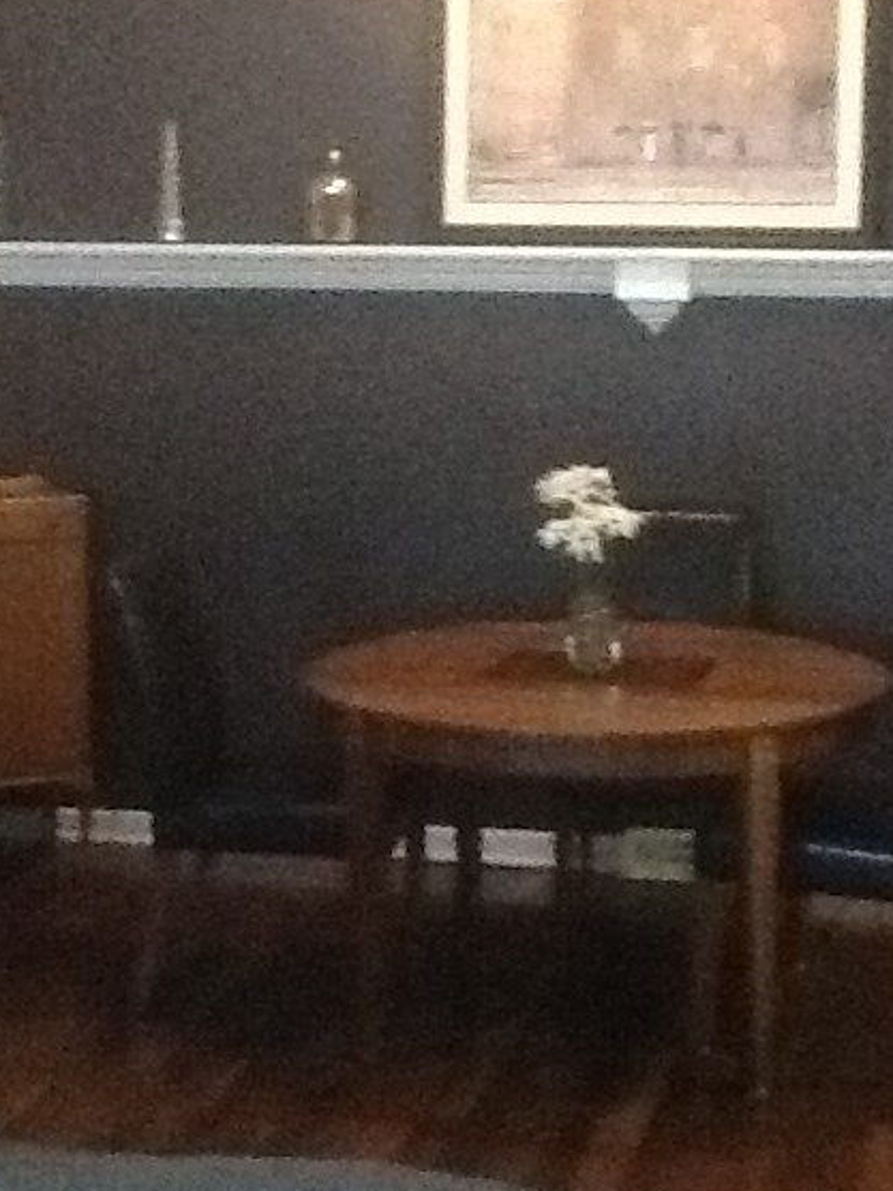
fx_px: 2614
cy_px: 501
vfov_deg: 25.6
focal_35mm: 76
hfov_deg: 19.3
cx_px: 570
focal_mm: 2.03
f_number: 2.4
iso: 640
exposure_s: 1/15
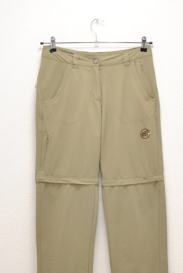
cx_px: 91
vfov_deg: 25.4
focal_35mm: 80
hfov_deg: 17.2
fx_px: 606
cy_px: 164
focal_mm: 35
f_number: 4
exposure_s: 1/125
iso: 800
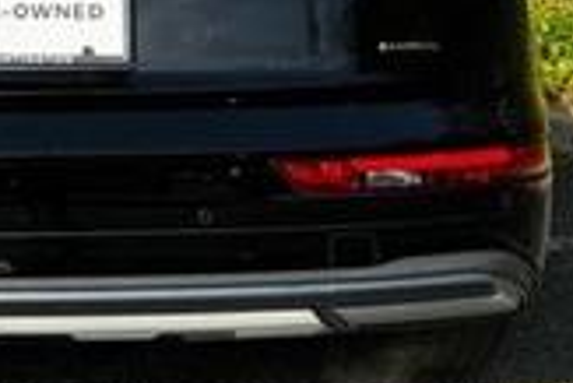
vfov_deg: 16.9
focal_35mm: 77
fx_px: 1227
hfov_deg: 25.2
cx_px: 25
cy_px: -81
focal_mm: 6.76
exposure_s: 1/1238
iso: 80
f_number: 1.78
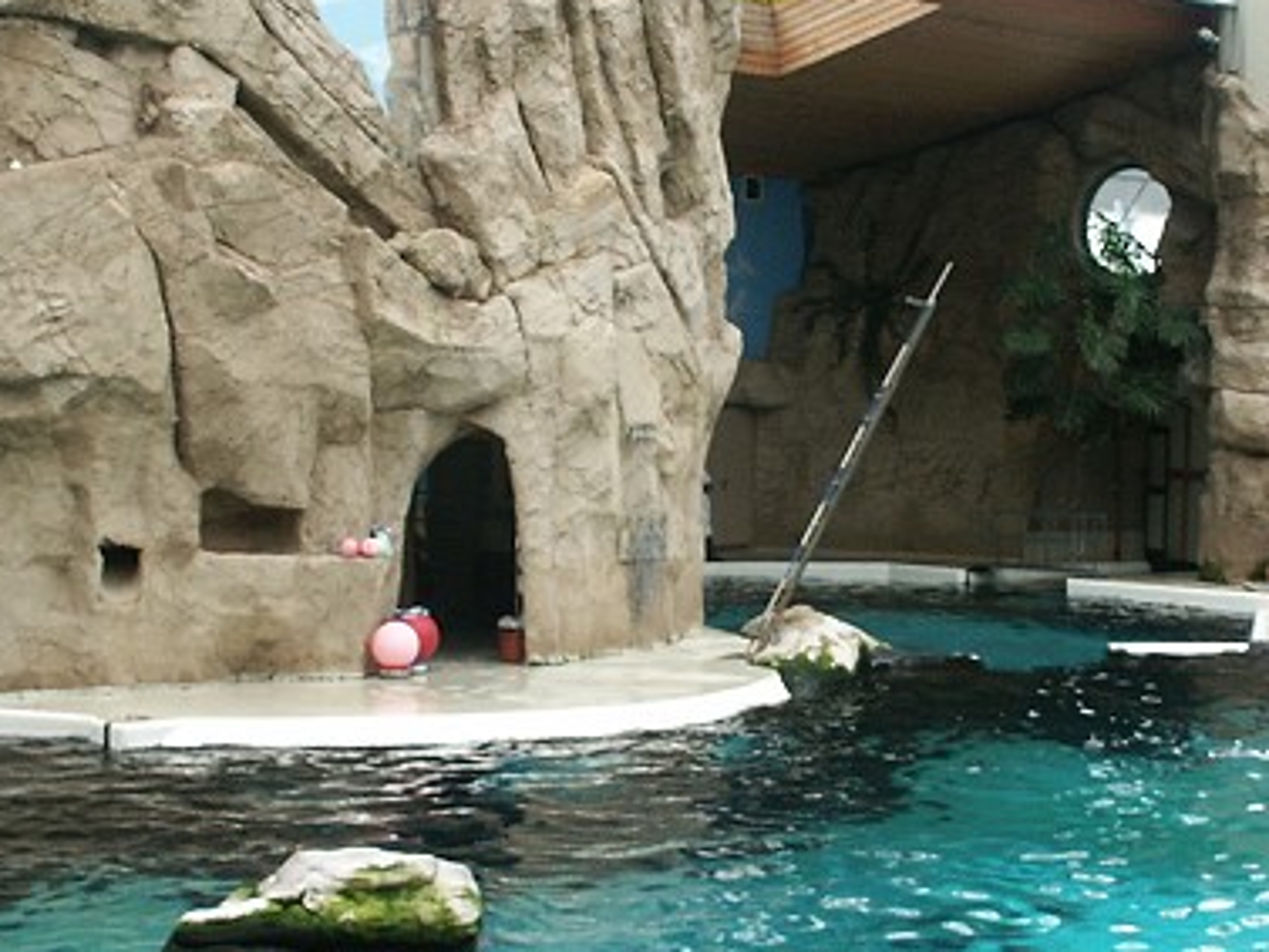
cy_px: 508
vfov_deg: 21.0
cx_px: 784
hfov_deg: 27.7
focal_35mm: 70
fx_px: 2567
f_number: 4
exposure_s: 1/45
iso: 100
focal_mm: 8.53
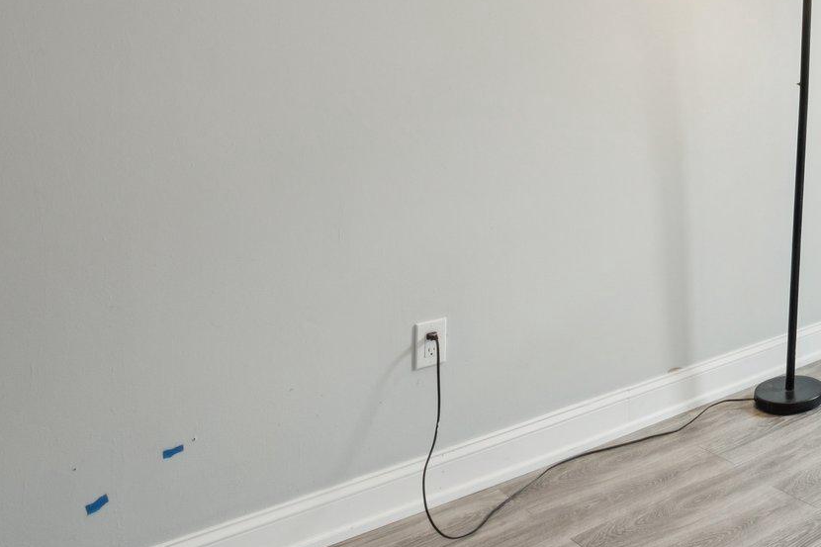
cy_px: 13
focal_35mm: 37
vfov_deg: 33.2
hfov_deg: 39.8
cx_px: 948
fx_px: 844
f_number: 8
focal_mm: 10
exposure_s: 1/5
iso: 250
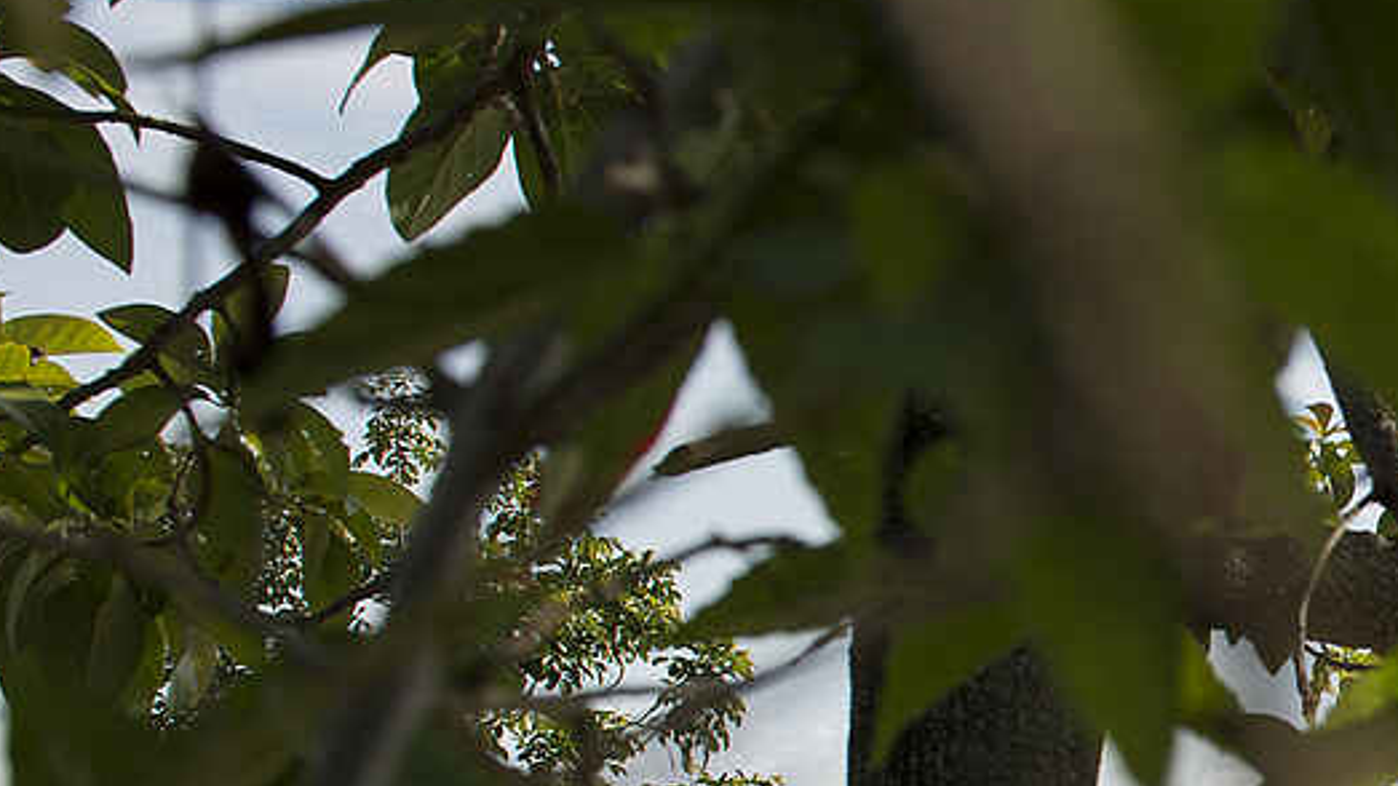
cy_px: 726
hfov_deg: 23.5
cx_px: 1930
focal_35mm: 77
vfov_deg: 15.5
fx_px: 2854
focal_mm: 24
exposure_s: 1/250
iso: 100
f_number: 8
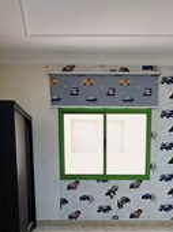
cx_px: 101
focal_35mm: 35
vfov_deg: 49.1
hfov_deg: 40.5
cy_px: 192
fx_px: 234
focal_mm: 2.2
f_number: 1.9
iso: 50
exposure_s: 1/101
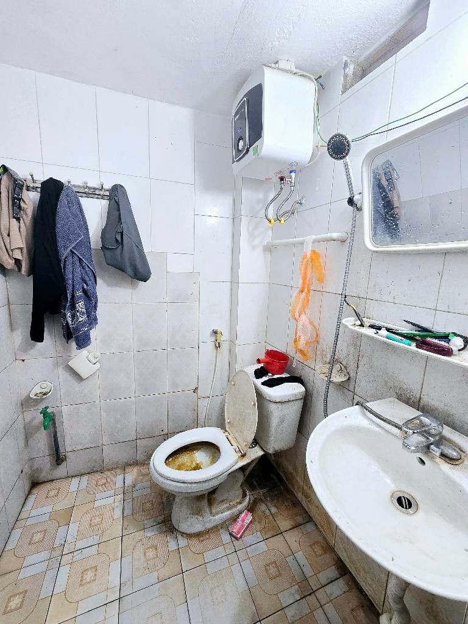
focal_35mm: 13
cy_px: 312
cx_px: 234
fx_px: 234
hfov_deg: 89.9
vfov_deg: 106.2
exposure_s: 1/50
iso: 125
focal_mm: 2.2
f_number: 2.2
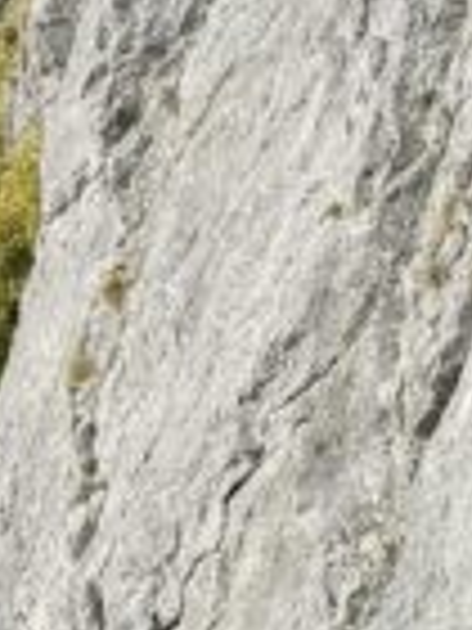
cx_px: -598
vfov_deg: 11.2
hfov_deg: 7.9
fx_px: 3200
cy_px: 315
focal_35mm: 176
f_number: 1.78
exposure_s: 1/1770
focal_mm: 6.76
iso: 80
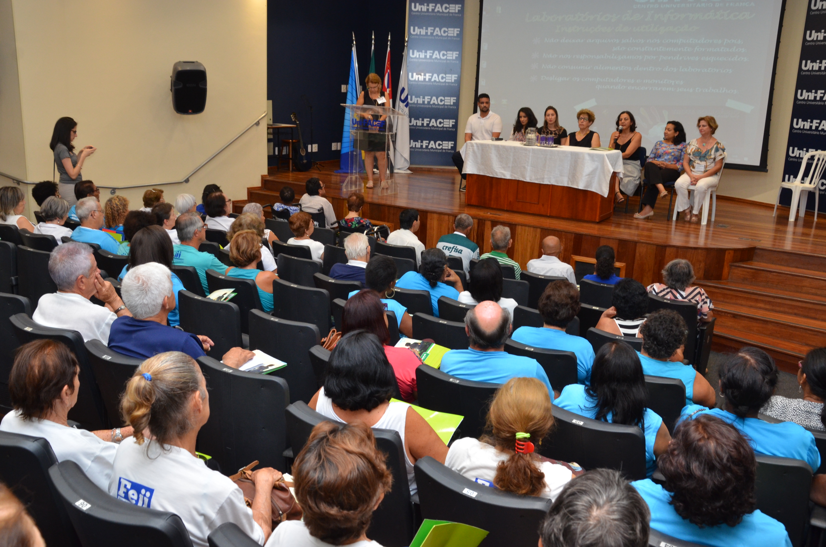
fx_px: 756
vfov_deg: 39.8
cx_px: 413
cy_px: 274
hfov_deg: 57.3
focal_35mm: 33
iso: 800
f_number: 7.1
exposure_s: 1/60
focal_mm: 22
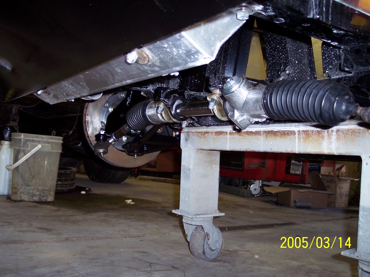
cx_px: 185
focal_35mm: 38
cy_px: 138
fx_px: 406
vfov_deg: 37.7
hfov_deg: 49.0
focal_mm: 8
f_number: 2.8
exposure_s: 1/30
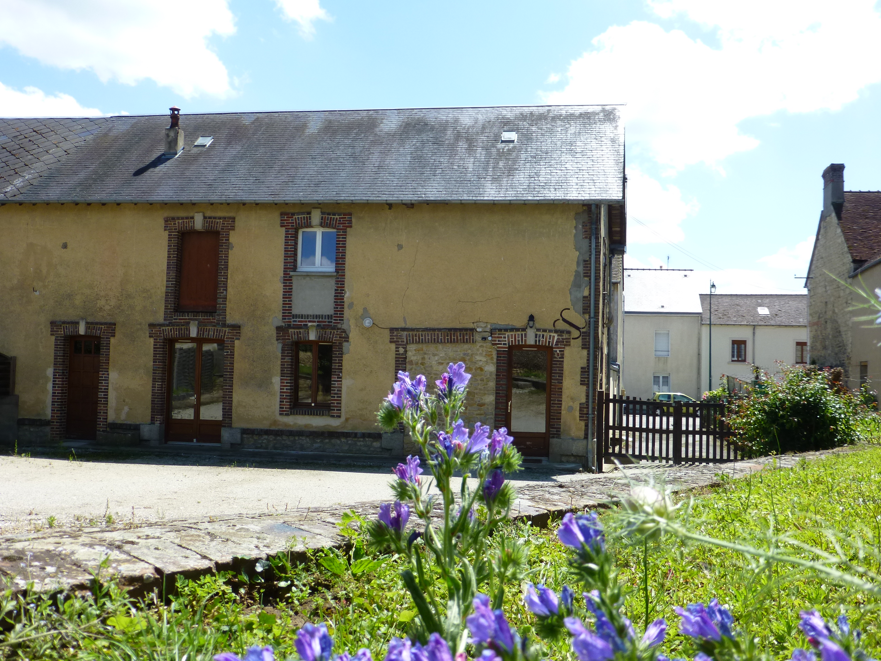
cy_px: 330
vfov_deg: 46.8
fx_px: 764
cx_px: 440
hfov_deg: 60.0
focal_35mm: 30
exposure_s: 1/640
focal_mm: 5.4
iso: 100
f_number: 4
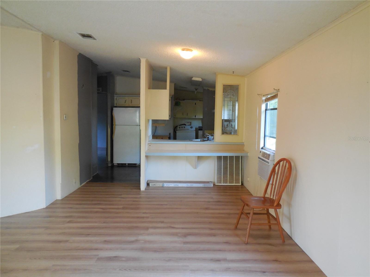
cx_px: 185
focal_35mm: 25
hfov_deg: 69.4
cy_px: 138
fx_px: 267
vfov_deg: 54.9
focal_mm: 4.5
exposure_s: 1/30
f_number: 3.1
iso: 400
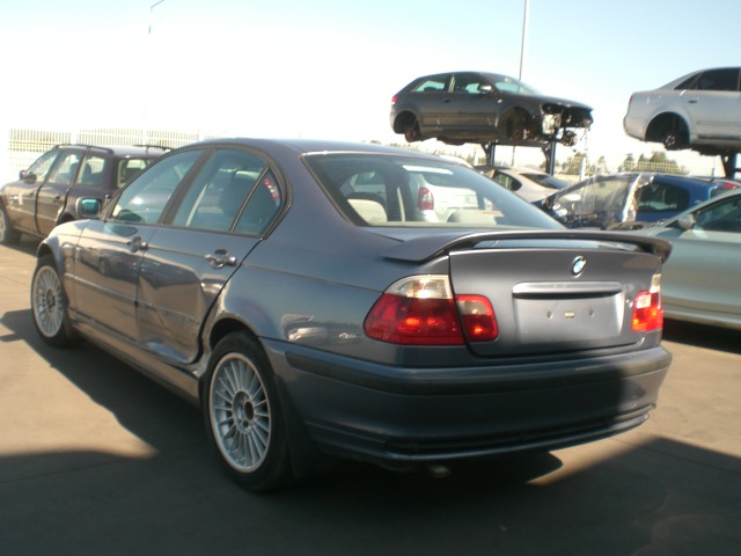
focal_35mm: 38
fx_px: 813
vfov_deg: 37.7
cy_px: 278
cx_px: 370
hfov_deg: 49.0
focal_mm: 6.3
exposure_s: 1/160
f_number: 4.4
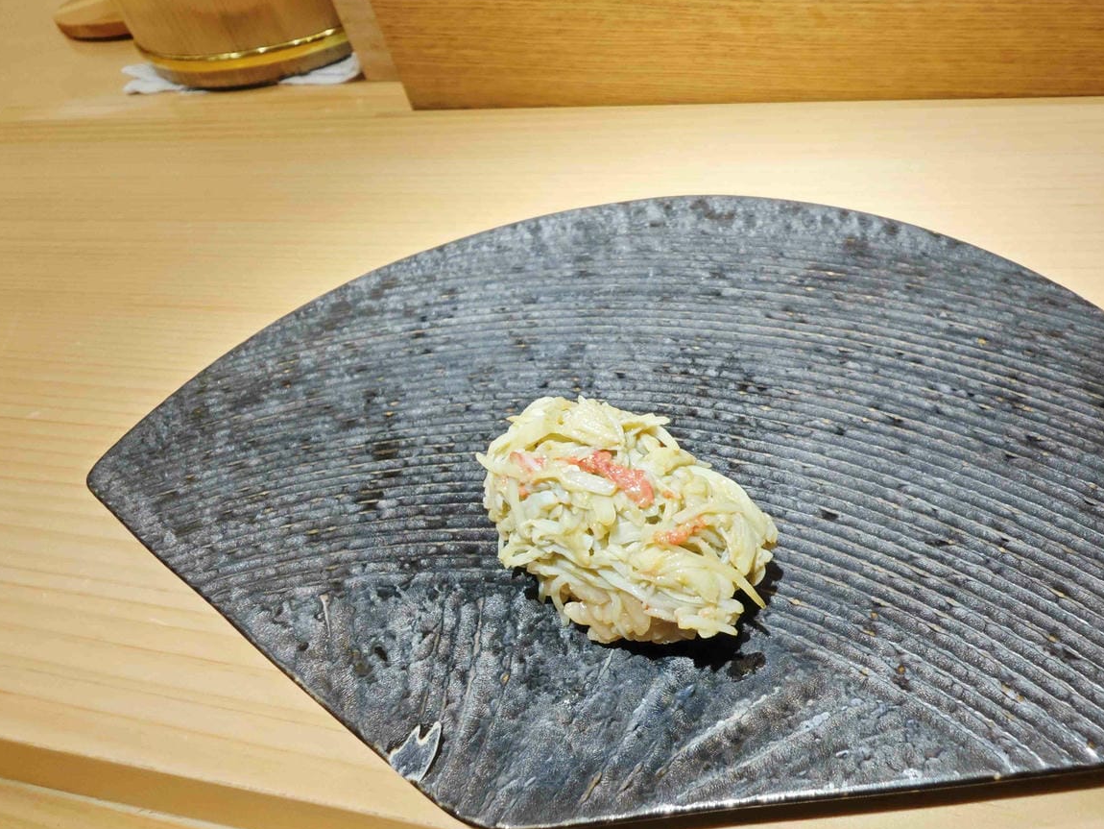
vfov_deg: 56.8
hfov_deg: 71.6
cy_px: 421
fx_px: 766
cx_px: 533
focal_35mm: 24
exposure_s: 1/120
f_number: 1.8
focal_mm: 2.03
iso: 80
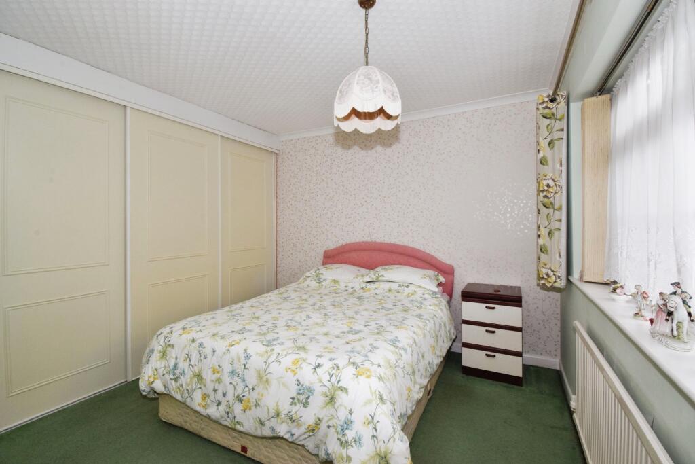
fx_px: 290
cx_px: 348
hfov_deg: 100.4
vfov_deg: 77.3
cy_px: 232
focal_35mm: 15
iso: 1000
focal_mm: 10
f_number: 16
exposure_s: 1/60
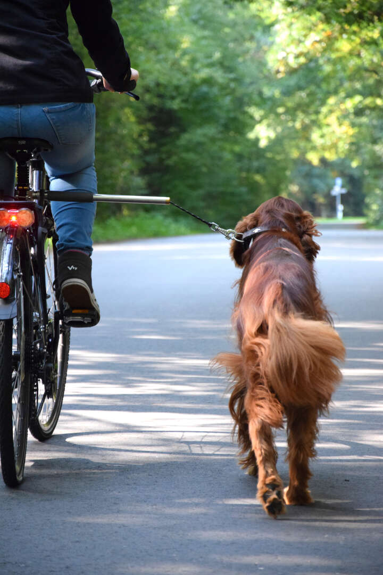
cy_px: 288
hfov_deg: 8.7
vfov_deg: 13.0
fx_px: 2513
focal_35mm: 158
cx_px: 192
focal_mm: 105
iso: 3200
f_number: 5.6
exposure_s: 1/500
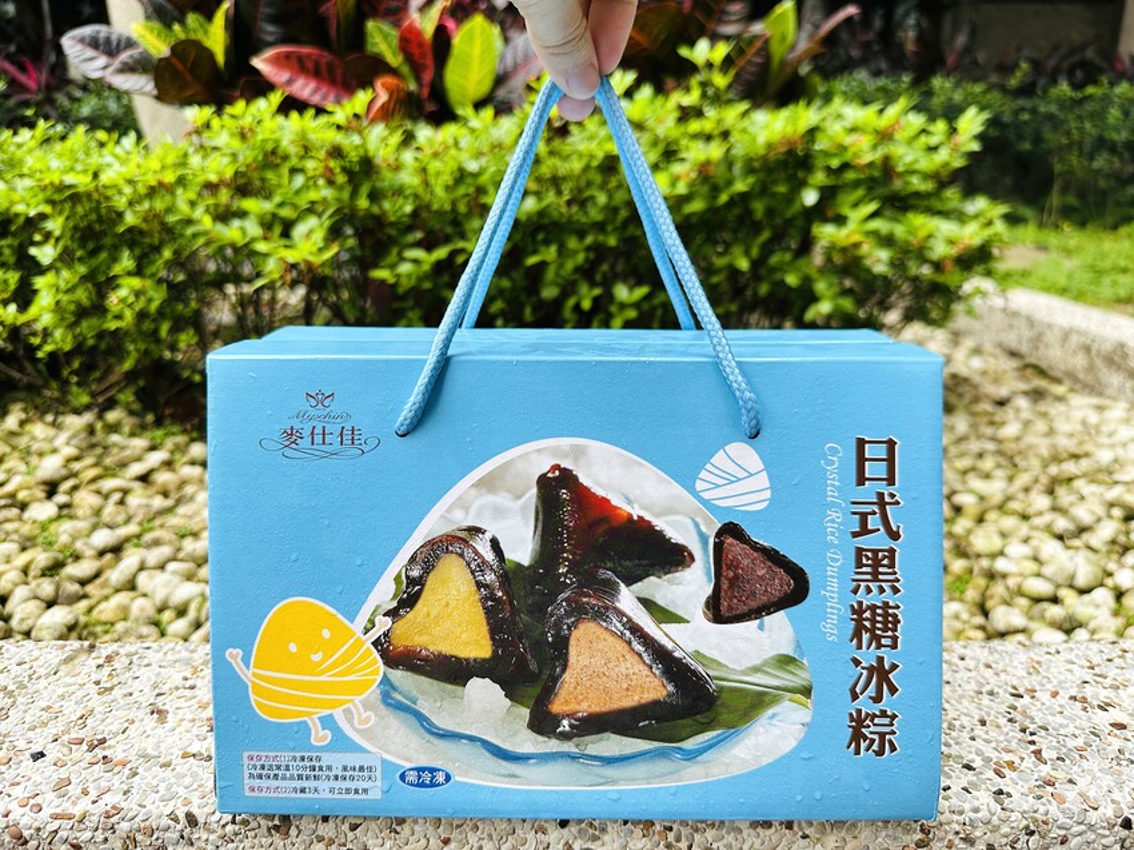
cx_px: 567
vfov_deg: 56.8
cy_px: 425
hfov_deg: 71.6
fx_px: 786
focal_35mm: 24
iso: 80
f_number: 1.78
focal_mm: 6.86
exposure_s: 1/623
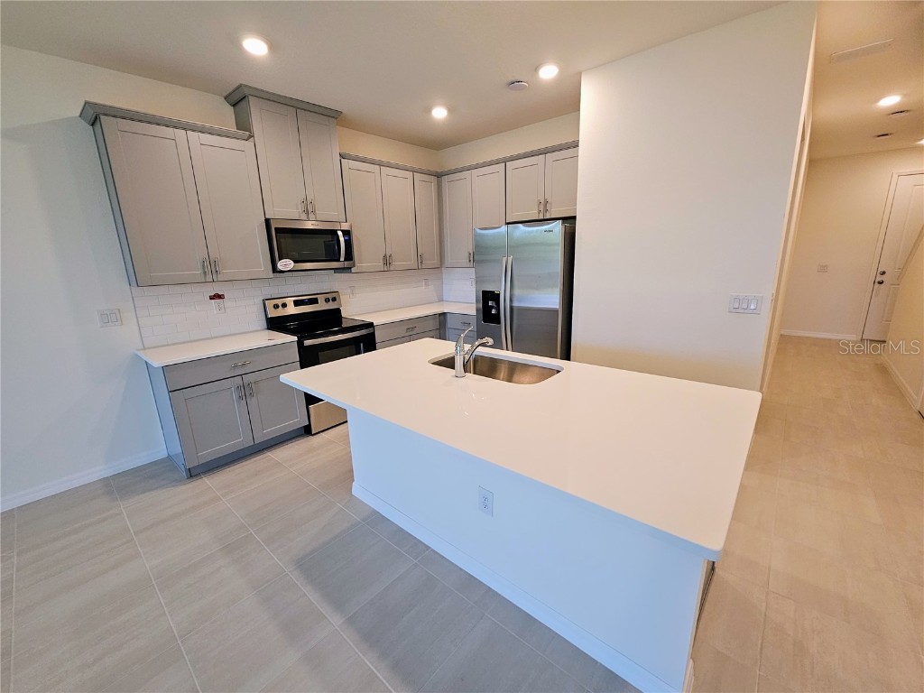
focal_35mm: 13
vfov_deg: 89.9
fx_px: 347
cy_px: 346
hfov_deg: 106.2
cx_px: 462
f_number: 2.2
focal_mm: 2.2
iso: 100
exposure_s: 1/60
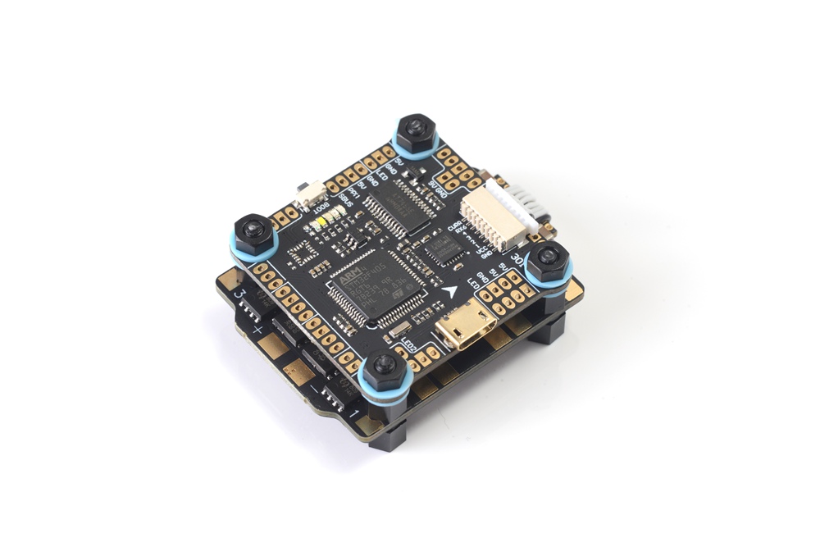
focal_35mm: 90
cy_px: 274
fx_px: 2050
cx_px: 410
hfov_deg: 22.6
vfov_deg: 15.2
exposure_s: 1/80
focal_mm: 90
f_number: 18
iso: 500
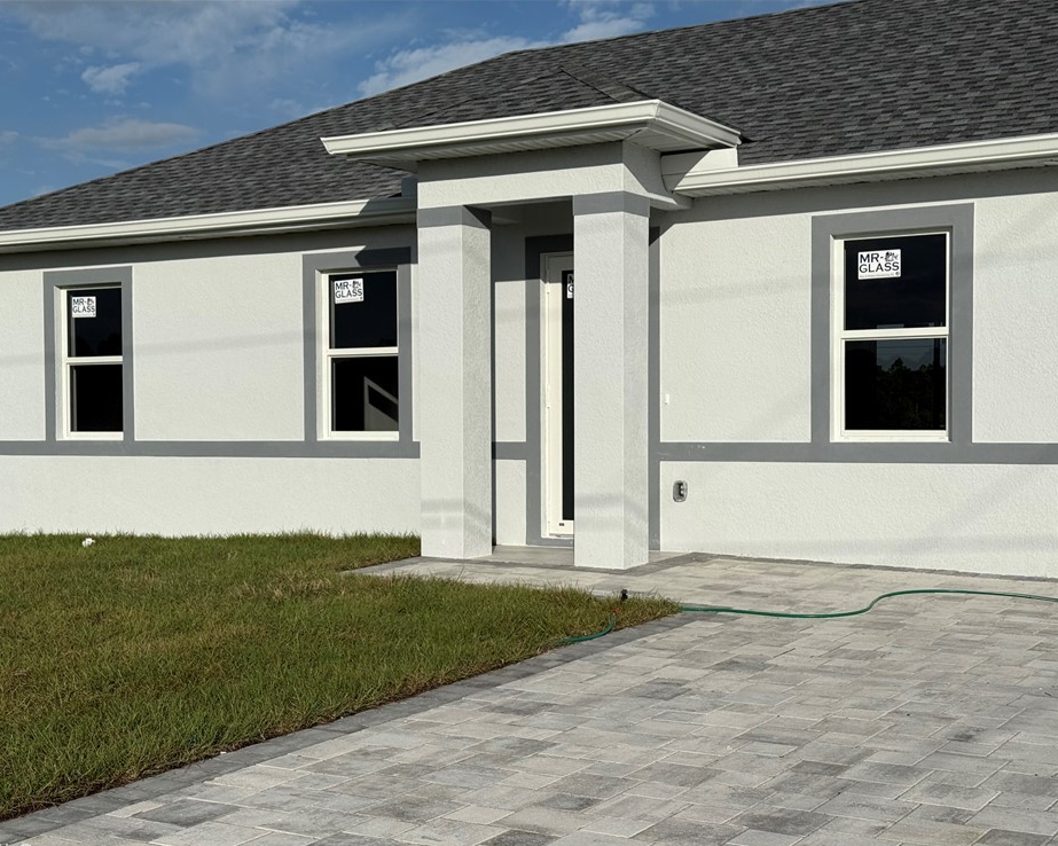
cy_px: 439
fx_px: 1628
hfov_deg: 36.0
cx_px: 511
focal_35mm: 52
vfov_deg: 29.1
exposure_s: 1/11364
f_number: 1.78
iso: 50
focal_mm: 6.76
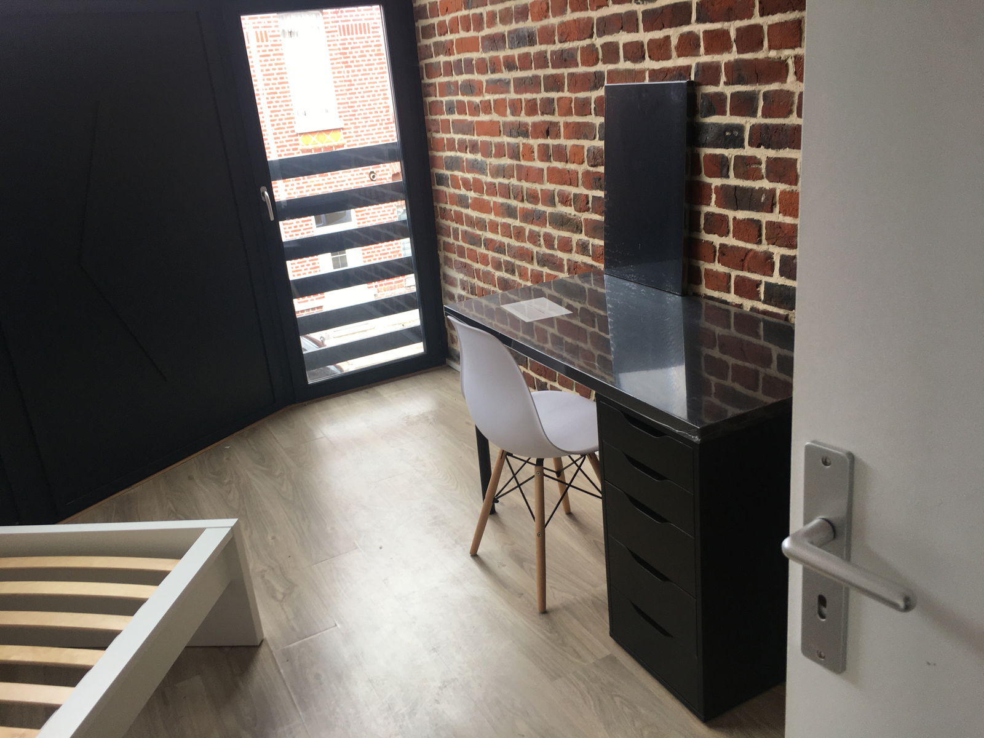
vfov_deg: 48.2
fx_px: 824
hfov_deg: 61.7
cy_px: 369
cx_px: 492
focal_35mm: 29
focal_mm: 4.15
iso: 32
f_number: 2.2
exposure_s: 1/50
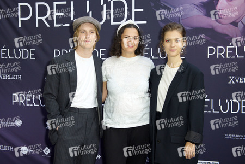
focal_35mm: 38
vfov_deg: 35.1
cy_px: 82
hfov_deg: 50.7
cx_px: 122
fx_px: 259
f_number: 4
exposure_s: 1/160
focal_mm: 38
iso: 800
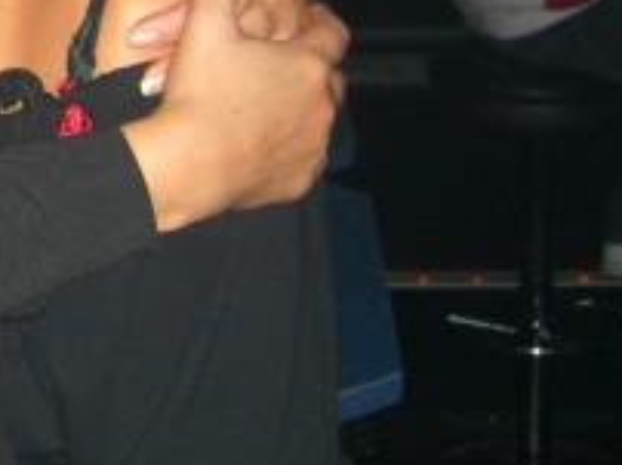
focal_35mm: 113
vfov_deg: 12.5
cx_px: -212
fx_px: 2028
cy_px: -203
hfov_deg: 16.4
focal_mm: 7.9
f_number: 2.8
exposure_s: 1/60
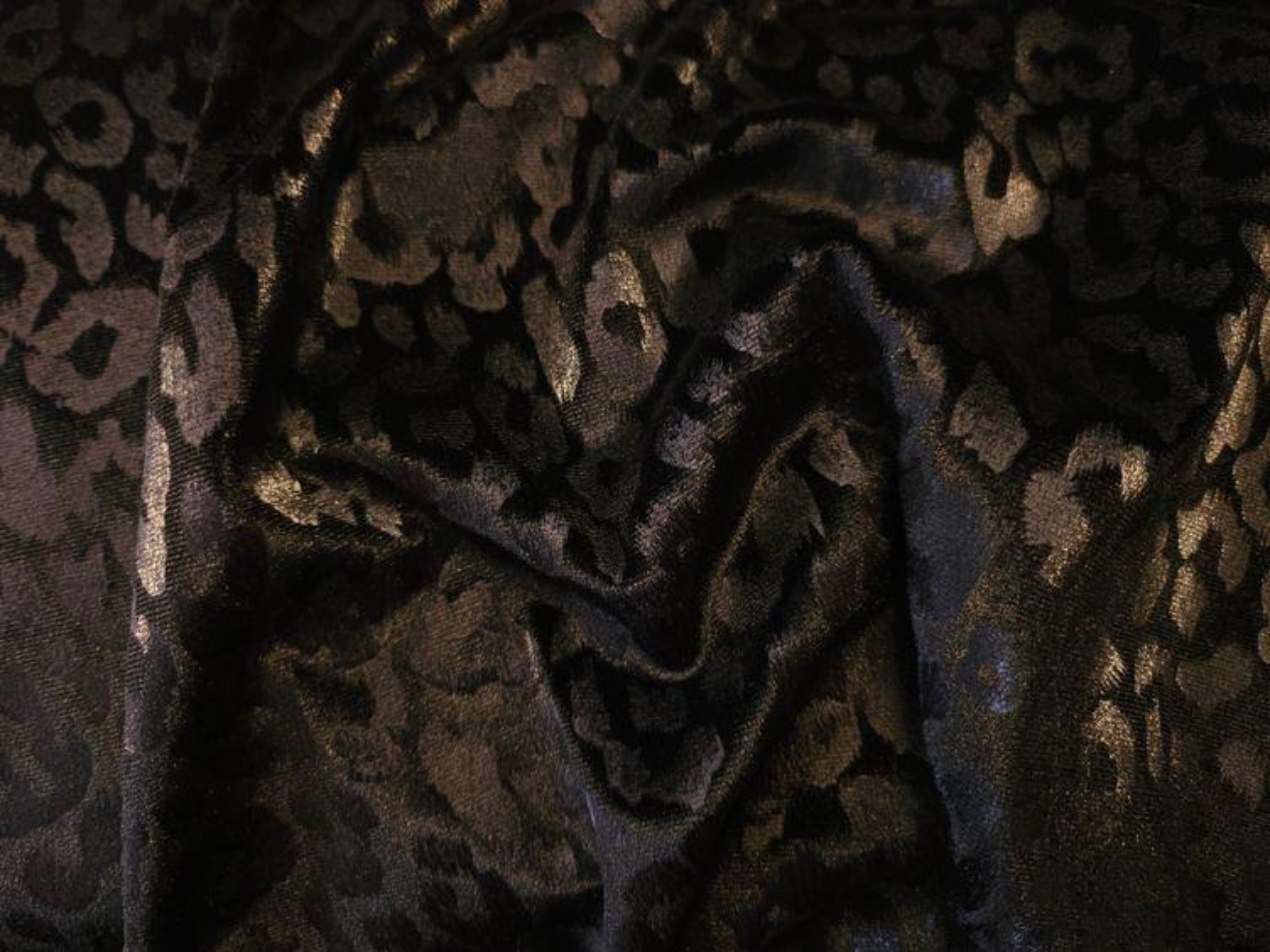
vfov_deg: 56.8
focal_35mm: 24
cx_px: 635
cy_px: 476
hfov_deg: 71.6
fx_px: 881
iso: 200
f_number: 1.8
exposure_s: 1/50
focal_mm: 5
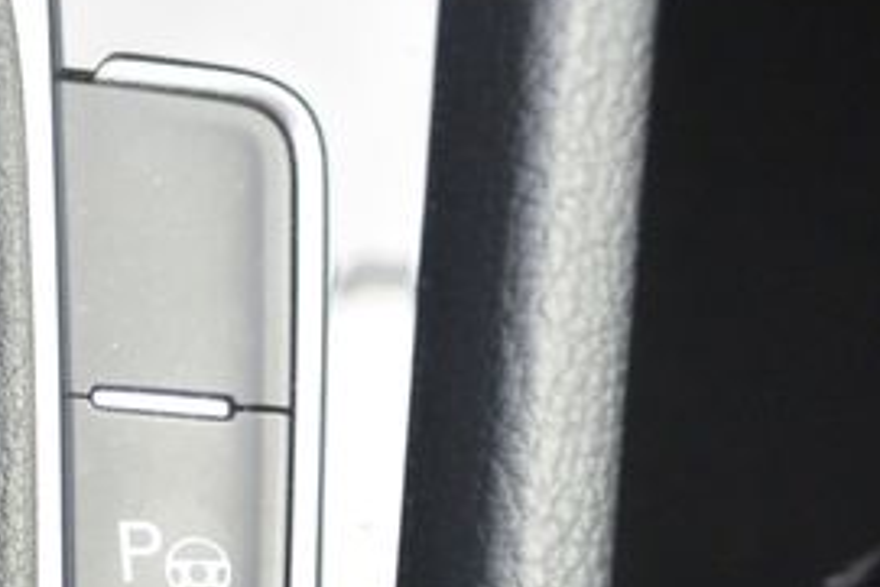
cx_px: -588
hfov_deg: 17.2
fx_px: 2495
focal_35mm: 102
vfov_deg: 12.9
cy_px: 803
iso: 400
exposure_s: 1/125
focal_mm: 10
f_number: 3.5
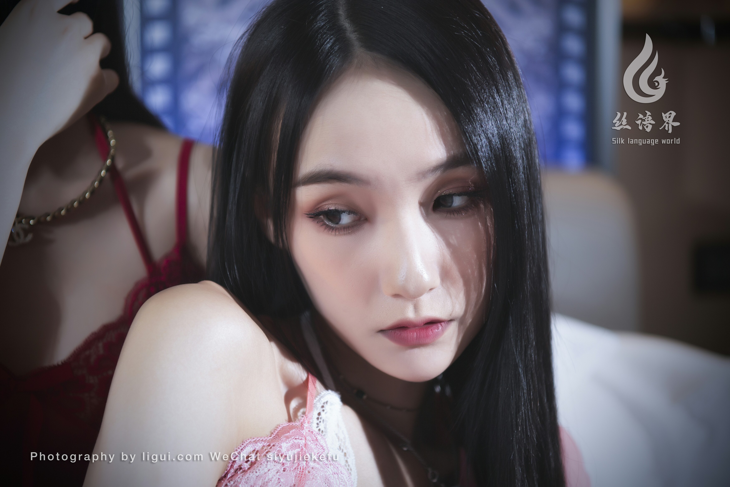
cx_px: 365
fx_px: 1419
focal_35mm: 70
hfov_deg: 28.8
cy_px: 244
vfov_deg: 19.5
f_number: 2.8
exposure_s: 1/50
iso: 125
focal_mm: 70
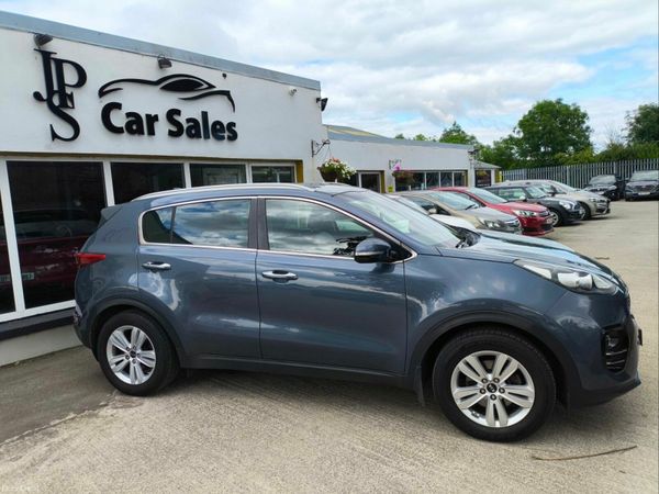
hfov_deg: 69.4
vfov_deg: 54.9
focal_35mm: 25
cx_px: 330
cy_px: 247
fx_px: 476
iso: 50
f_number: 1.7
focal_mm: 4.71
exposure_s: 1/877
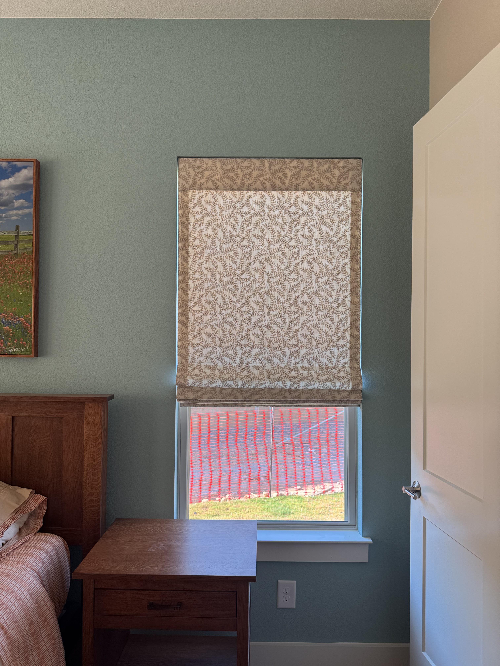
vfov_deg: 71.6
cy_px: 333
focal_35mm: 24
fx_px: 462
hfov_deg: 56.8
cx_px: 250
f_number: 1.78
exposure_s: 1/121
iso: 64
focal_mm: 6.76
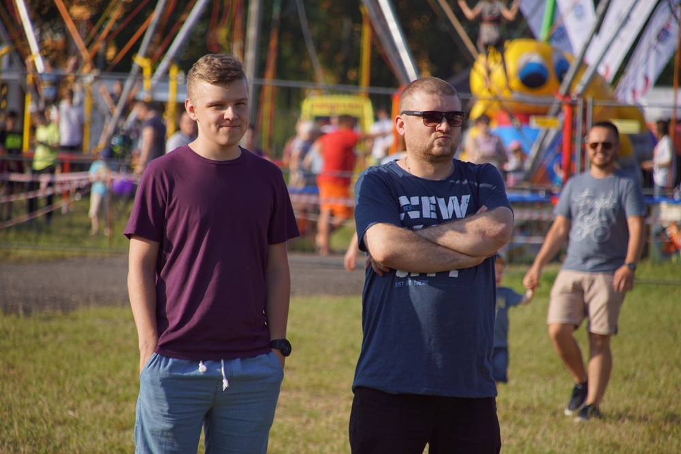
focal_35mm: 300
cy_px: 227
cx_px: 340
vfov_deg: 4.6
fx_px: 5675
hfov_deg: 6.9
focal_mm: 200
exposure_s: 1/320
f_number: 6.3
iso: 100
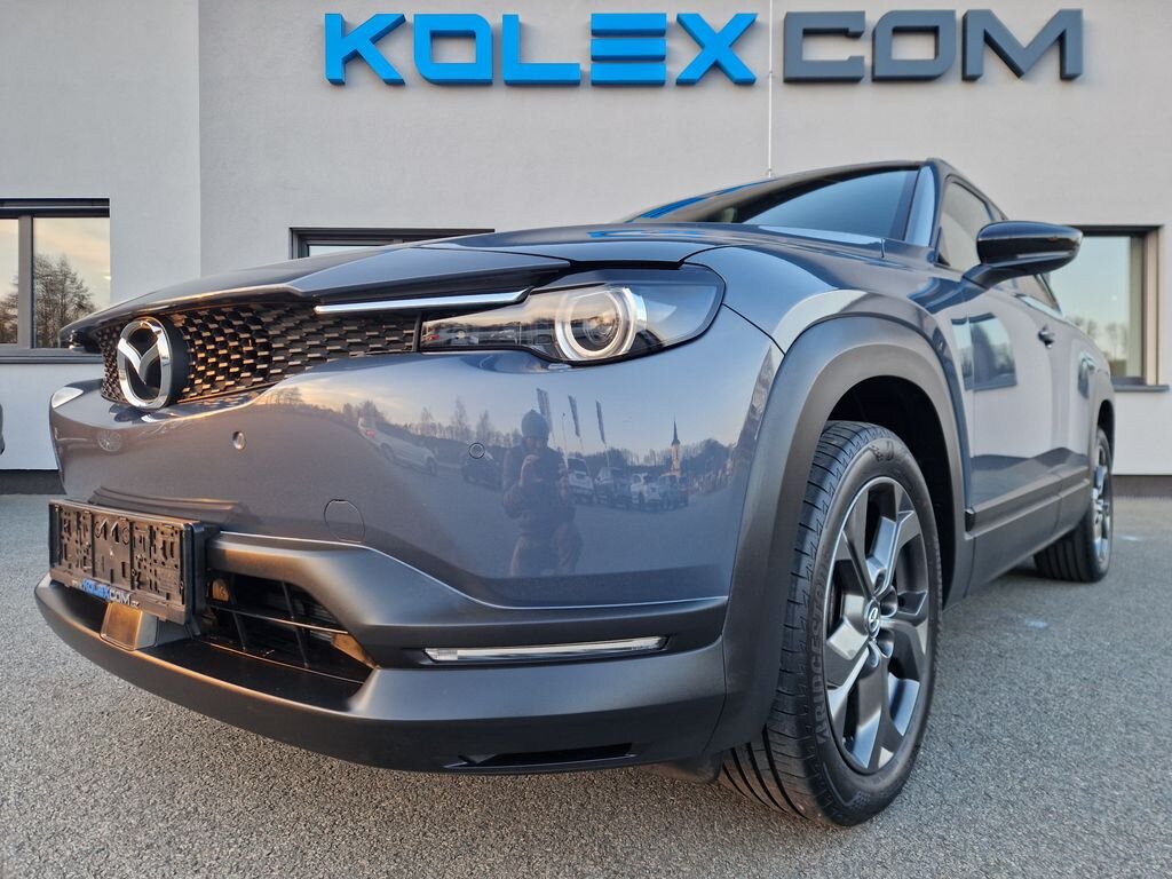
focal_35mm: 23
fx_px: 779
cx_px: 586
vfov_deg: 58.9
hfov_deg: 73.9
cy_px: 440
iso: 160
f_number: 1.8
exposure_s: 1/180
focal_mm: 5.4
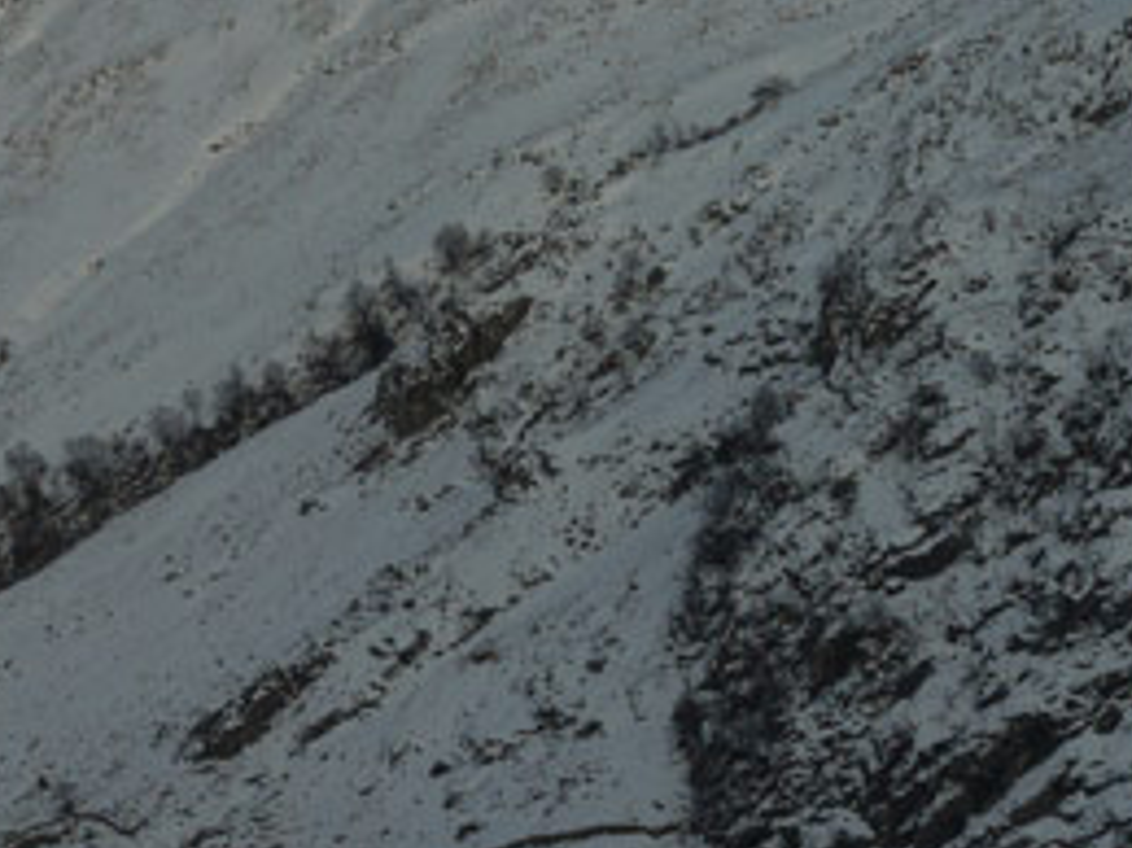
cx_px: -2194
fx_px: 7060
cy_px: 343
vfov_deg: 6.9
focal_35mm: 216
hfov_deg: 8.0
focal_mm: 45
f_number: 8
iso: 100
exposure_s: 1/30
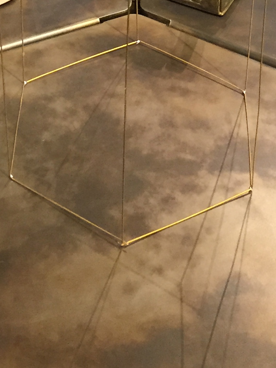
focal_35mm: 100
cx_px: 114
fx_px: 1063
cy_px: -139
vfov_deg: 18.1
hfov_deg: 14.8
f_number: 2.2
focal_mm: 4.15
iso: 160
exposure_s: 1/30
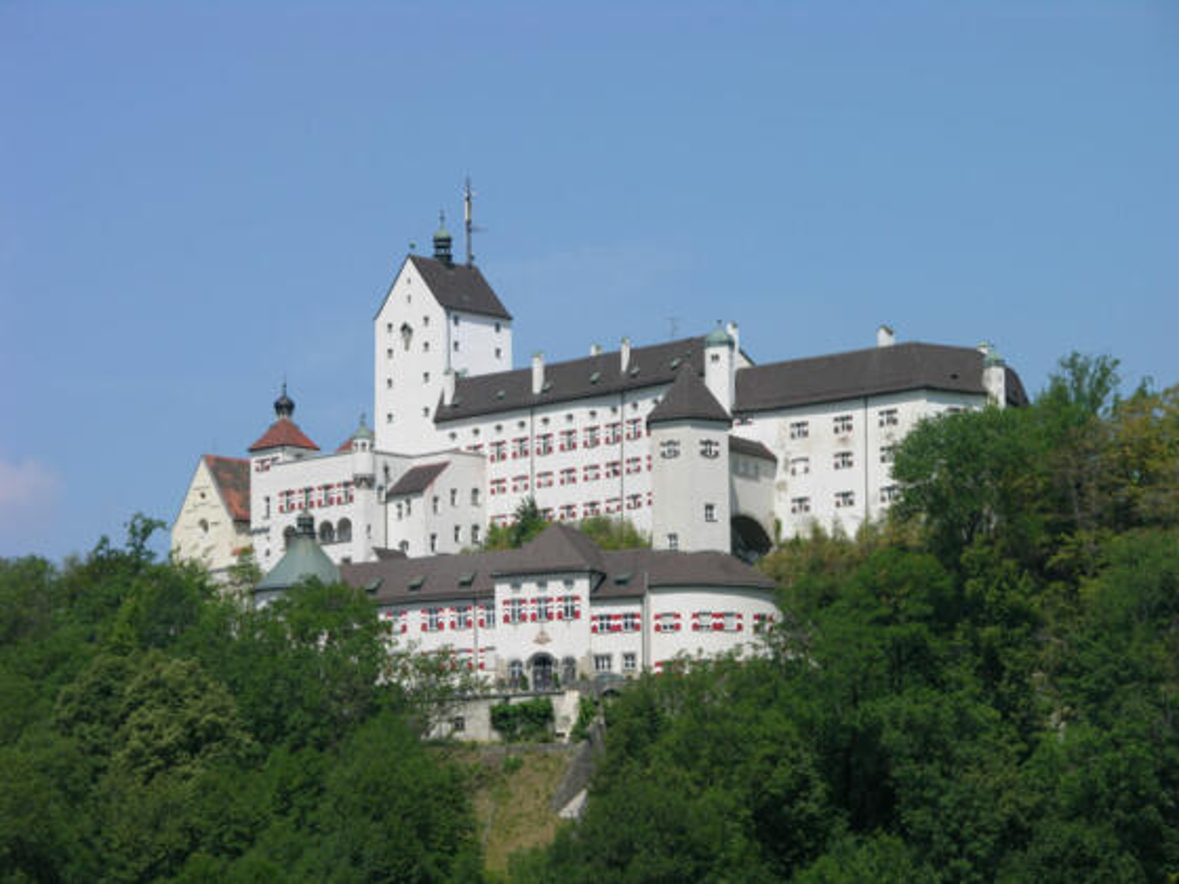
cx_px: 590
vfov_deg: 9.9
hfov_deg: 13.2
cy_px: 442
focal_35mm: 150
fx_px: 5109
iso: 50
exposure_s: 1/309
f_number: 5.5
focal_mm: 37.7
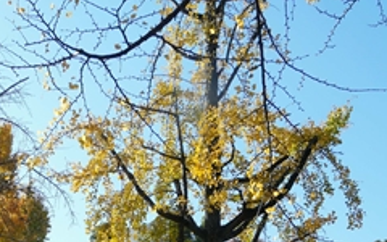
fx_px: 538
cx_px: 44
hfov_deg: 37.2
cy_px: 405
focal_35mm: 51
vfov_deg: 20.1
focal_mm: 10
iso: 100
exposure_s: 1/160
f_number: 8
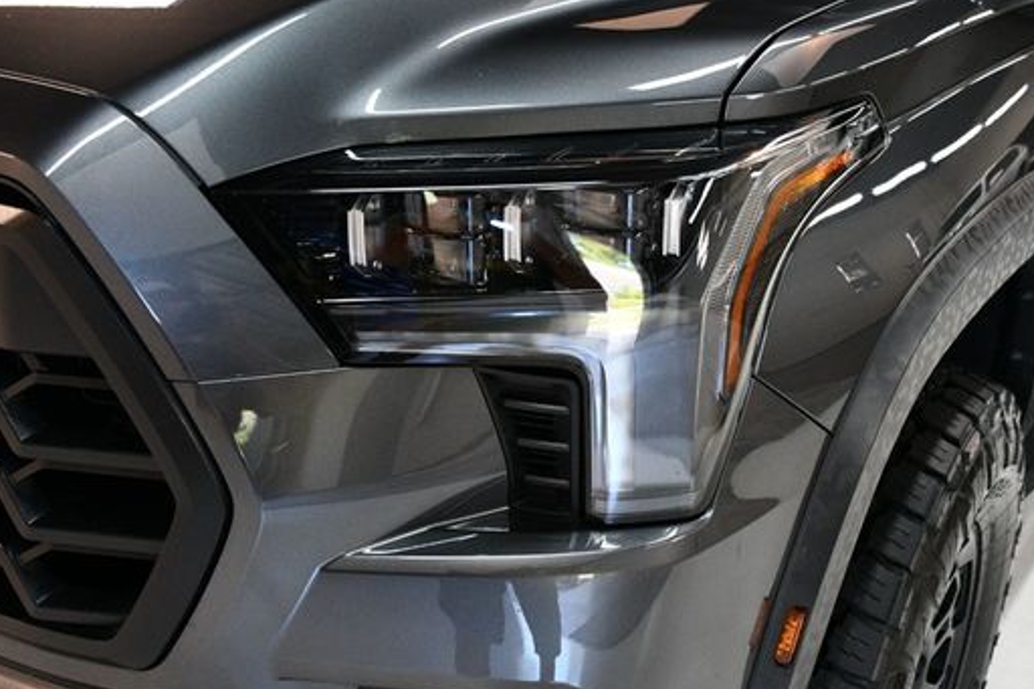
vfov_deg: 29.8
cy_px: 352
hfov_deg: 43.6
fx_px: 1292
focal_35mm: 45
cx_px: 537
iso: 1600
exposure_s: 1/125
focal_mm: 24
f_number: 3.8
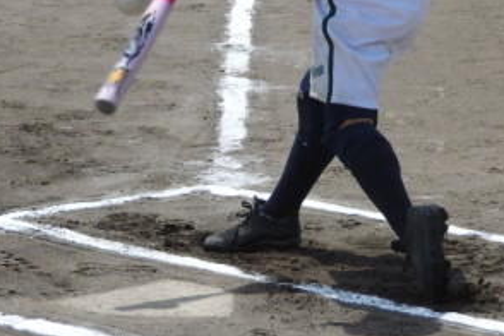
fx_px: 3416
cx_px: 286
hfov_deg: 8.4
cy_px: -15
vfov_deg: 5.6
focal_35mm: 244
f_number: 5
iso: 100
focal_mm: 20.6
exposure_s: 1/800
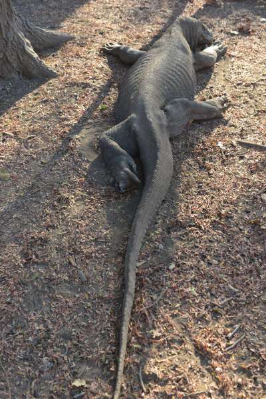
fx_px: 532
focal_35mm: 48
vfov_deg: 41.1
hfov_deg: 28.1
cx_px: 133
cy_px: 200
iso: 250
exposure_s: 1/100
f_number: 5
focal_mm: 48
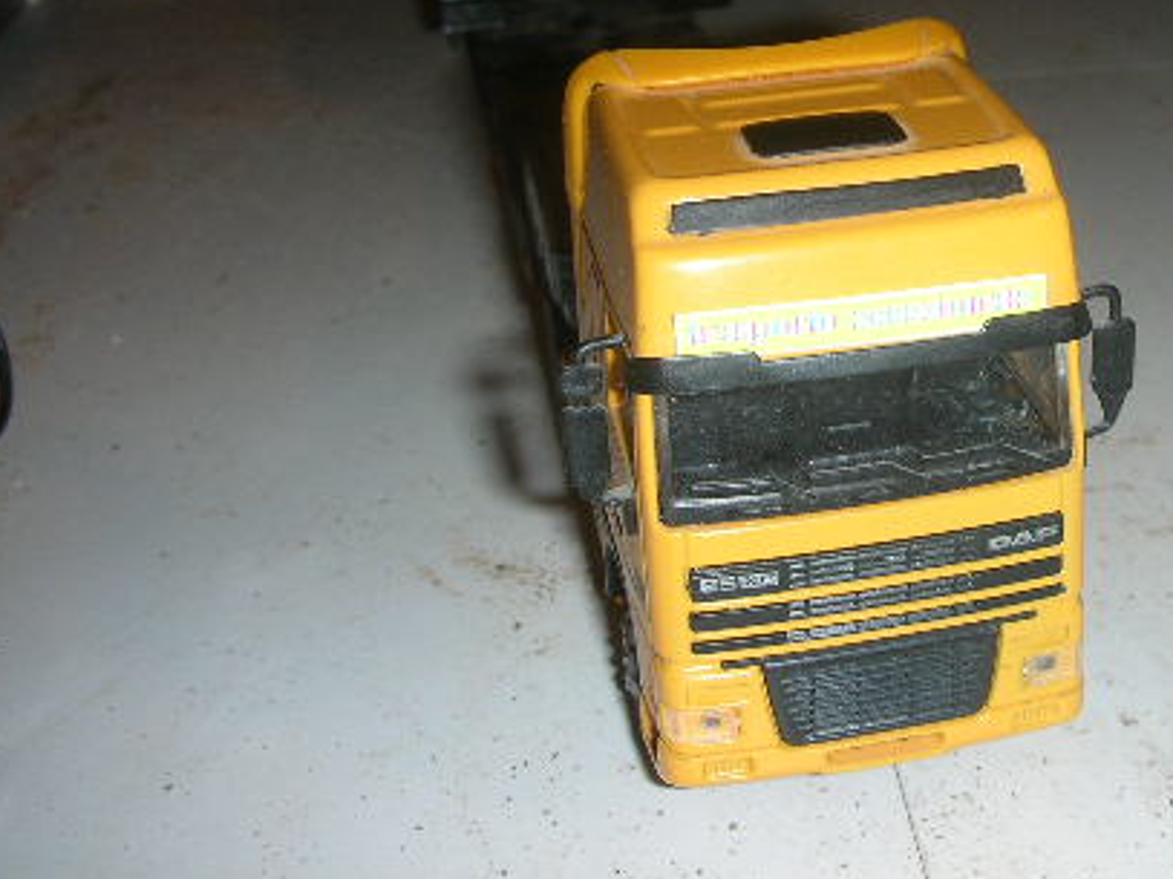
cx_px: 839
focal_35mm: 55
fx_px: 1863
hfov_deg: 34.4
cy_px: 311
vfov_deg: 26.4
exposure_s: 1/60.1
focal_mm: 5.8
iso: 50
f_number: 3
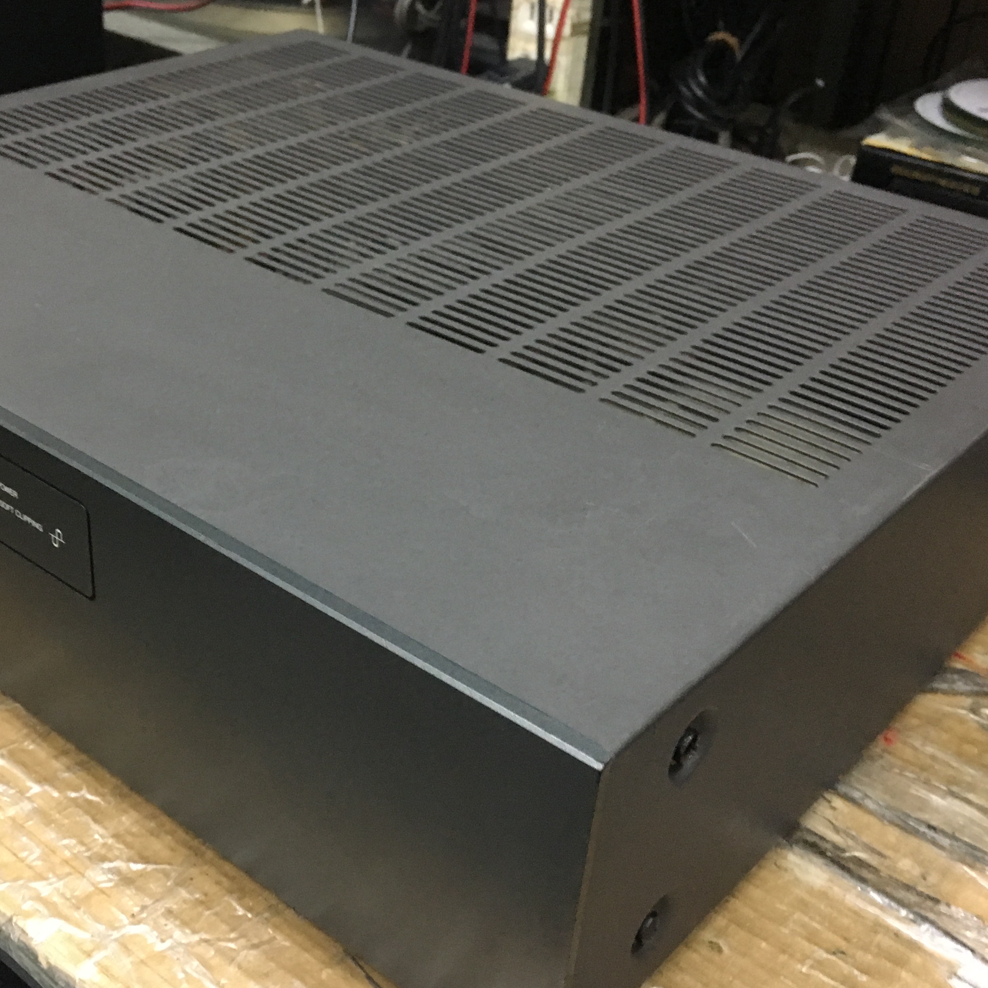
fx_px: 1356
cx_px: 387
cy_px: 548
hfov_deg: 39.8
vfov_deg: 40.0
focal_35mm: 42
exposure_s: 1/25
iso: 200
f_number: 2.2
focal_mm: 4.15
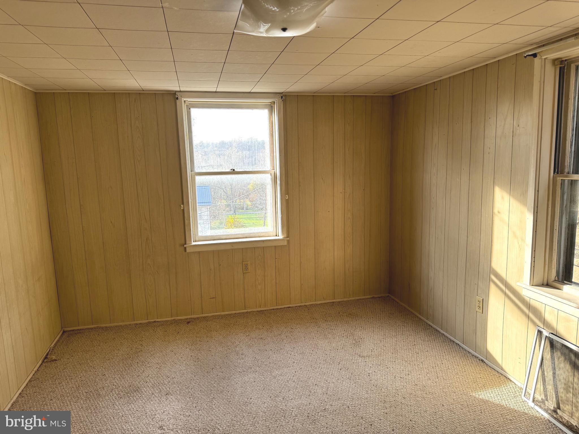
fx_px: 401
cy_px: 217
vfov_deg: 56.8
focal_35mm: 24
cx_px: 290
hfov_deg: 71.6
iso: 80
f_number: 1.78
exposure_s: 1/187
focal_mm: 6.76
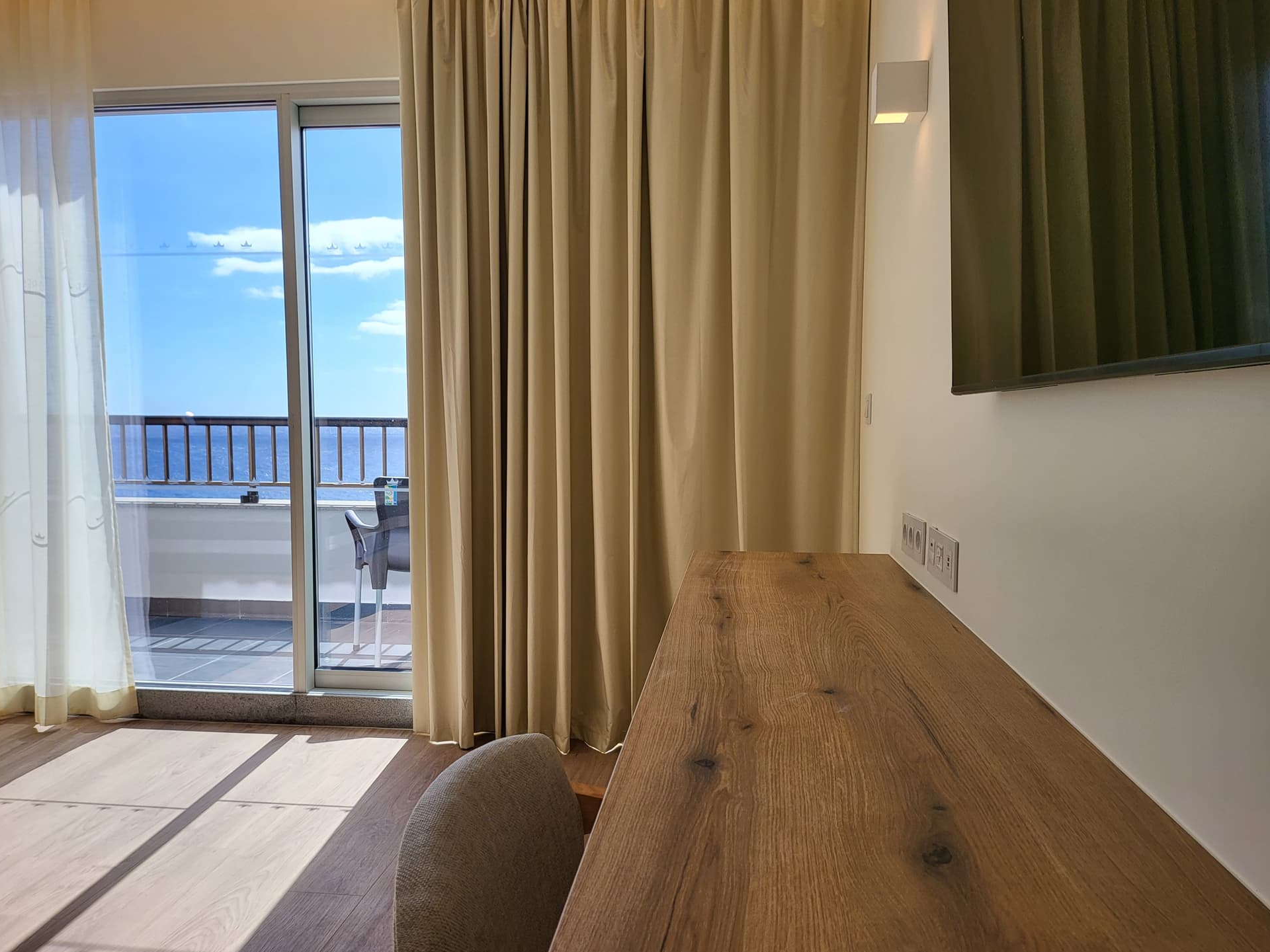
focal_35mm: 25
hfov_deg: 69.4
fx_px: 917
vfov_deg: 54.9
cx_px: 626
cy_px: 474
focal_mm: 5
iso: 40
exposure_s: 1/978
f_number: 1.8
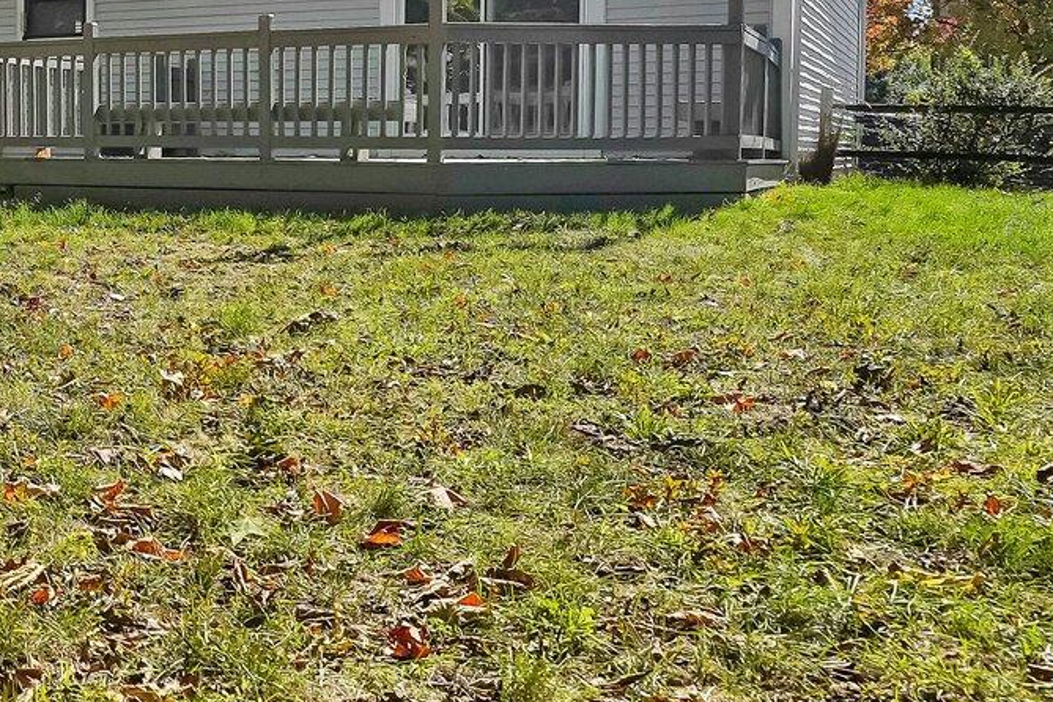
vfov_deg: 27.2
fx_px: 1433
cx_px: -235
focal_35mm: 49
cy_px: 179
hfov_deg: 32.6
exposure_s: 1/2500
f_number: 6.3
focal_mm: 16
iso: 640
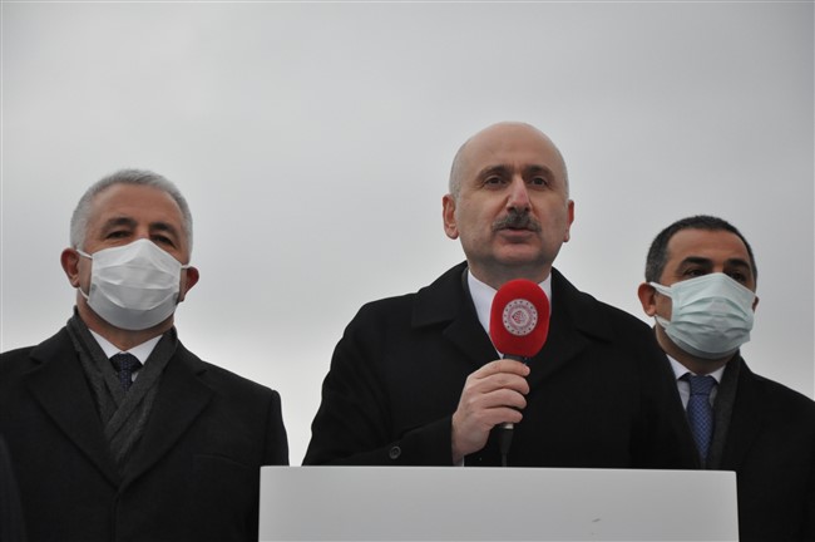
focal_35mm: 135
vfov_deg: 10.1
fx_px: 3053
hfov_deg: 15.2
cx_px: 408
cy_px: 271
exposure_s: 1/640
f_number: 6.3
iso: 1600
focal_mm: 90
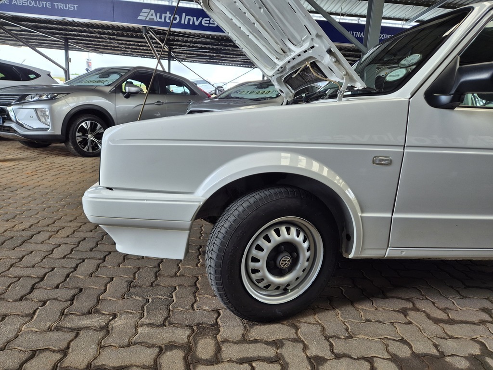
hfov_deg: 73.9
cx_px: 246
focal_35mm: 23
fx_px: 328
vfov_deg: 58.9
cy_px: 185
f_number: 1.8
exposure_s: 1/180
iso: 64
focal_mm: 5.4
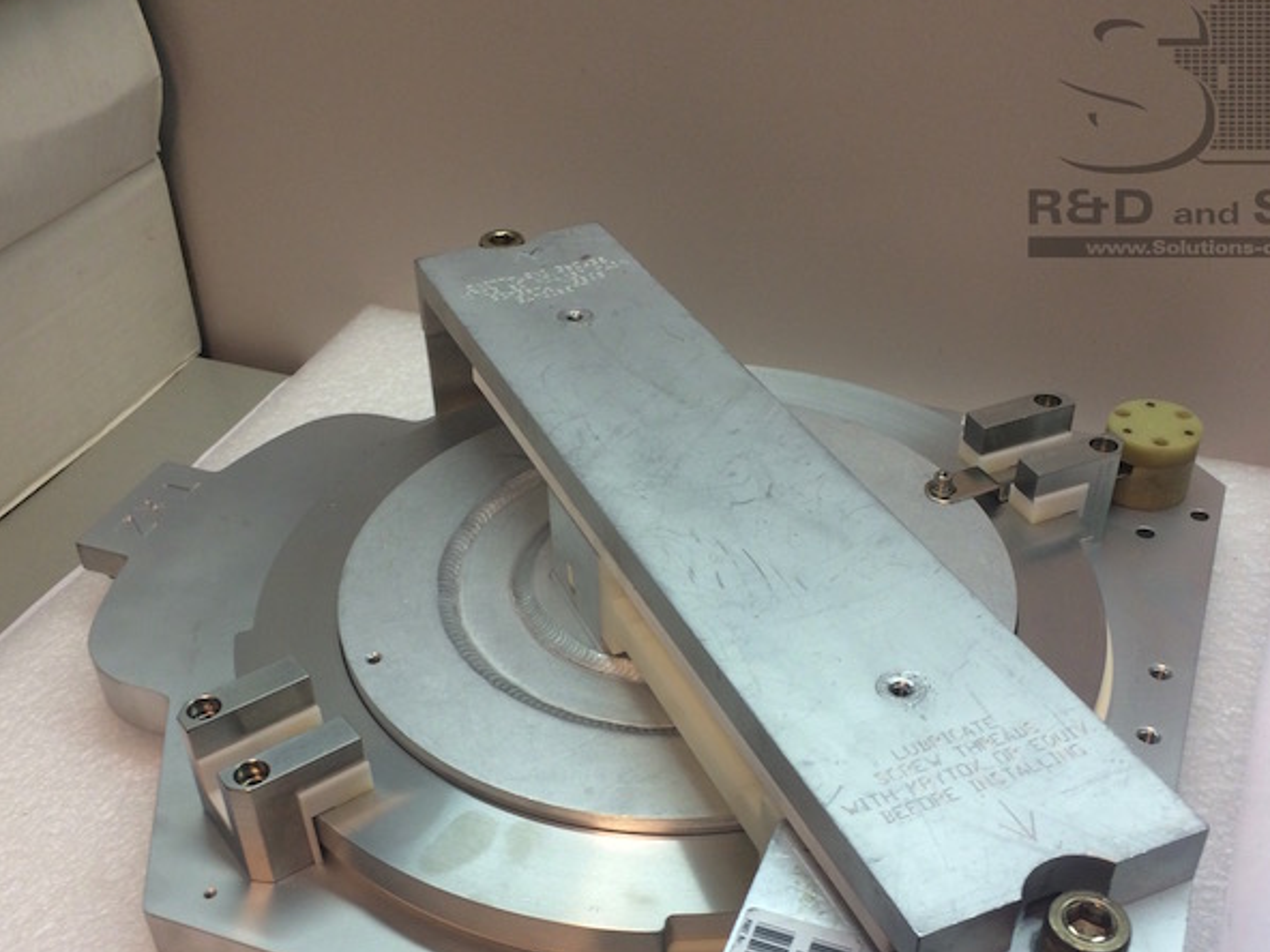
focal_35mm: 40
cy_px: 622
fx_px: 1468
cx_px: 633
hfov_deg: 46.8
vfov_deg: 35.7
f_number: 2.2
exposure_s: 1/50
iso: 50
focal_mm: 4.15
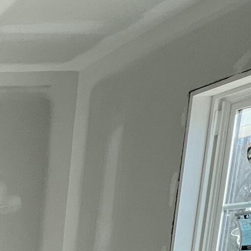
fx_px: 558
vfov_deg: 21.4
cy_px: 373
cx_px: -256
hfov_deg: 17.6
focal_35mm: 68
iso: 32
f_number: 1.8
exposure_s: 1/213
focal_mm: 1.57
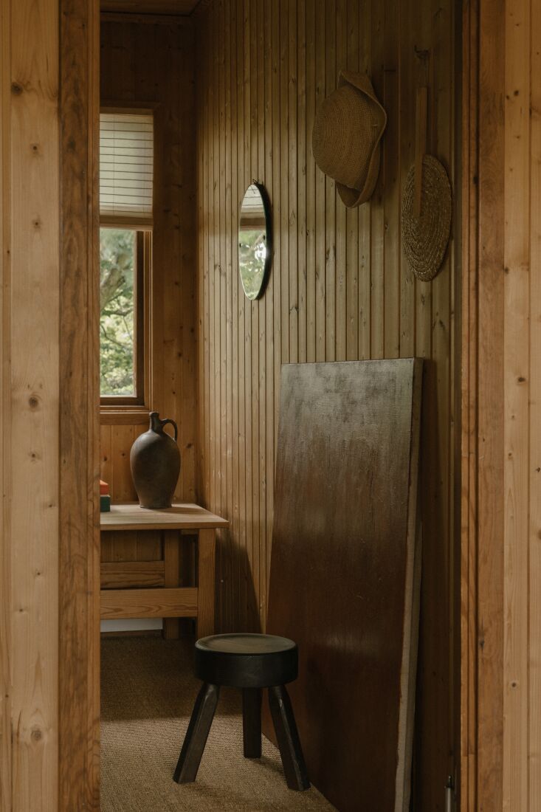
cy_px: 406
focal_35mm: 55
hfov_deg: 24.6
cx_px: 270
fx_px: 1240
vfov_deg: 36.3
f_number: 9
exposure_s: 1/2
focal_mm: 55
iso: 400
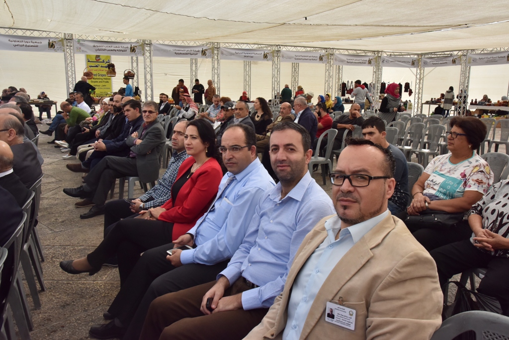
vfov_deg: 42.3
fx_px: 438
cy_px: 170
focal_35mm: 31
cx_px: 254
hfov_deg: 60.3
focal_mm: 31
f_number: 16
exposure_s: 1/1000
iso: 1600
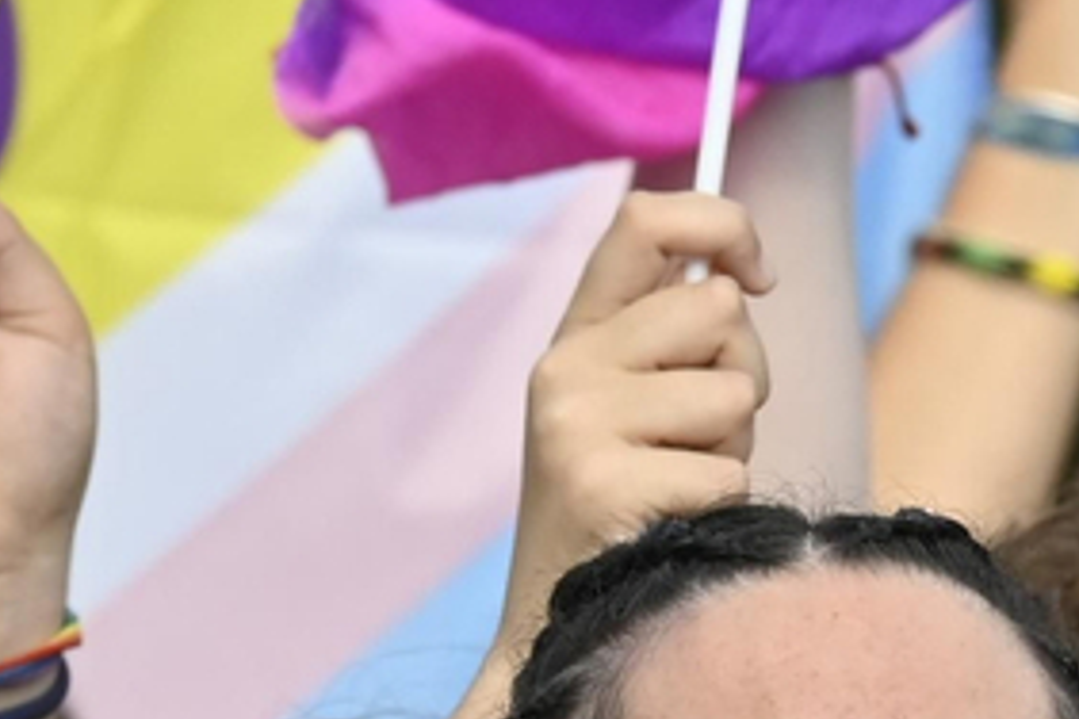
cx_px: 696
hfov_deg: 1.7
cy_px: 1163
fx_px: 37038
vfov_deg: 1.1
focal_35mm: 1236
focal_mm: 145
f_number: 5.6
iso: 200
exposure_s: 1/500
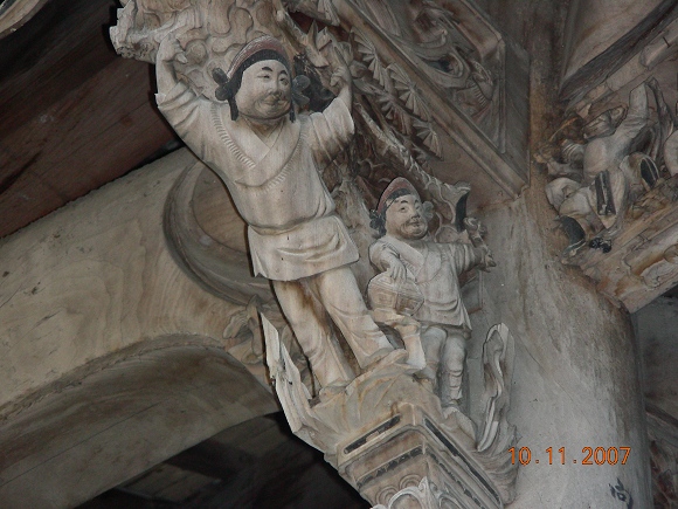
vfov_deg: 8.6
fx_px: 3369
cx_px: 339
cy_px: 254
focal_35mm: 172
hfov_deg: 11.5
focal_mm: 28.7
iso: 188
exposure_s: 1/204
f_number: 3.5
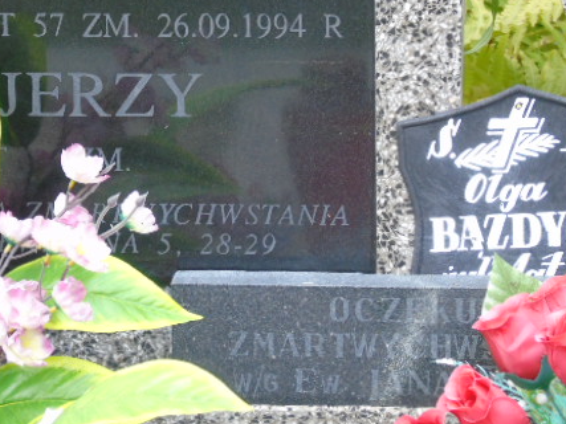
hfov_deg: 7.1
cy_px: 132
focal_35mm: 279
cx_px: 191
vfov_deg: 5.3
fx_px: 4561
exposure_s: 1/125
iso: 400
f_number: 5
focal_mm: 33
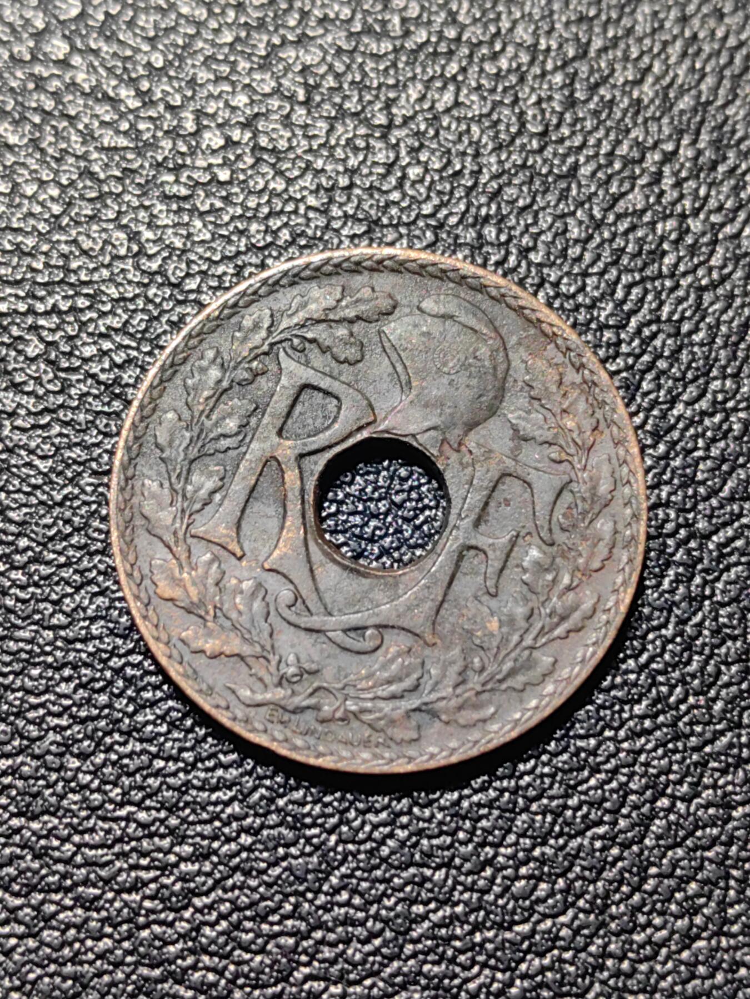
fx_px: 1964
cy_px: 500
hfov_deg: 21.6
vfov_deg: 28.6
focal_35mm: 68
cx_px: 375
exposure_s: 1/120
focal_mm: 5.75
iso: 125
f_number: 2
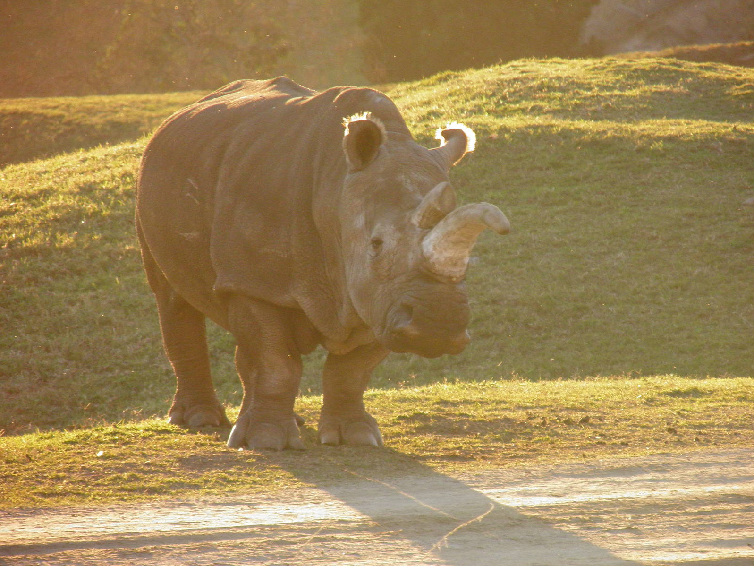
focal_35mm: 584
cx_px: 377
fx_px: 12722
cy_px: 283
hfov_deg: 3.4
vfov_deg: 2.5
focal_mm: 104.6
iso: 200
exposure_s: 1/200
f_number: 4.9
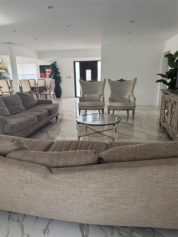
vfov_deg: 71.6
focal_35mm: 24
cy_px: 118
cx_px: 89
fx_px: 165
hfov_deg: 56.8
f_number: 1.78
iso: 200
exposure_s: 1/113
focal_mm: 6.76
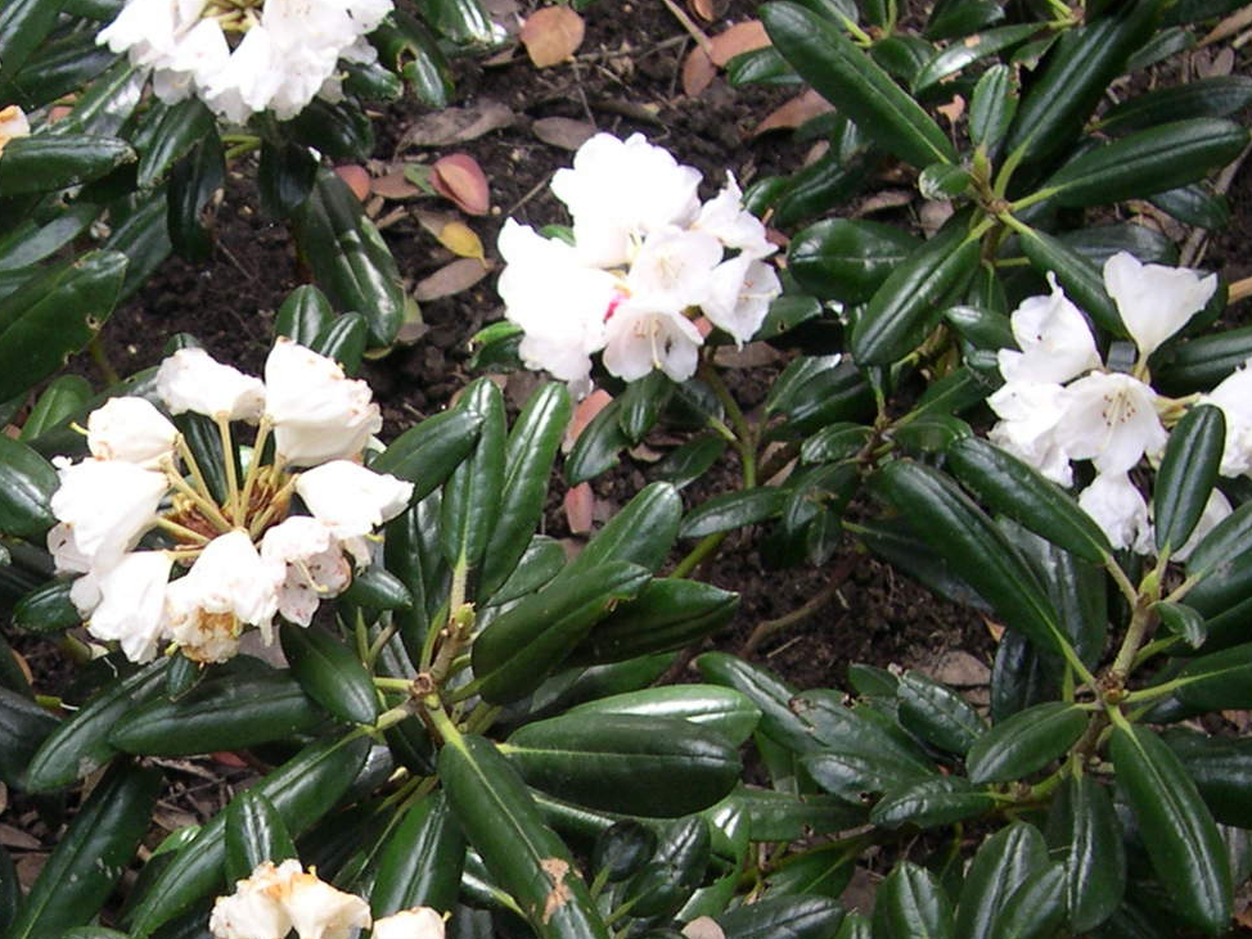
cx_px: 44
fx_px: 2822
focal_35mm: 78
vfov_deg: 18.6
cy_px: 831
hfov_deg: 24.1
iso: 100
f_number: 2.8
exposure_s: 1/86
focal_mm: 8
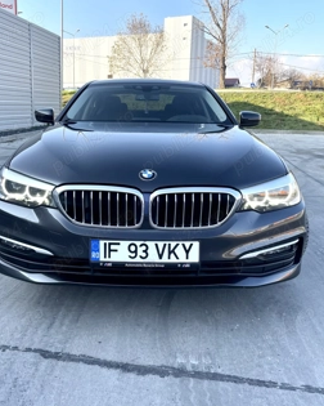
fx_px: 372
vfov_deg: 56.7
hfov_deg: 47.0
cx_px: 138
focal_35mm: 31
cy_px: 162
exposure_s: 1/1370
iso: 32
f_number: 1.6
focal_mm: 5.1
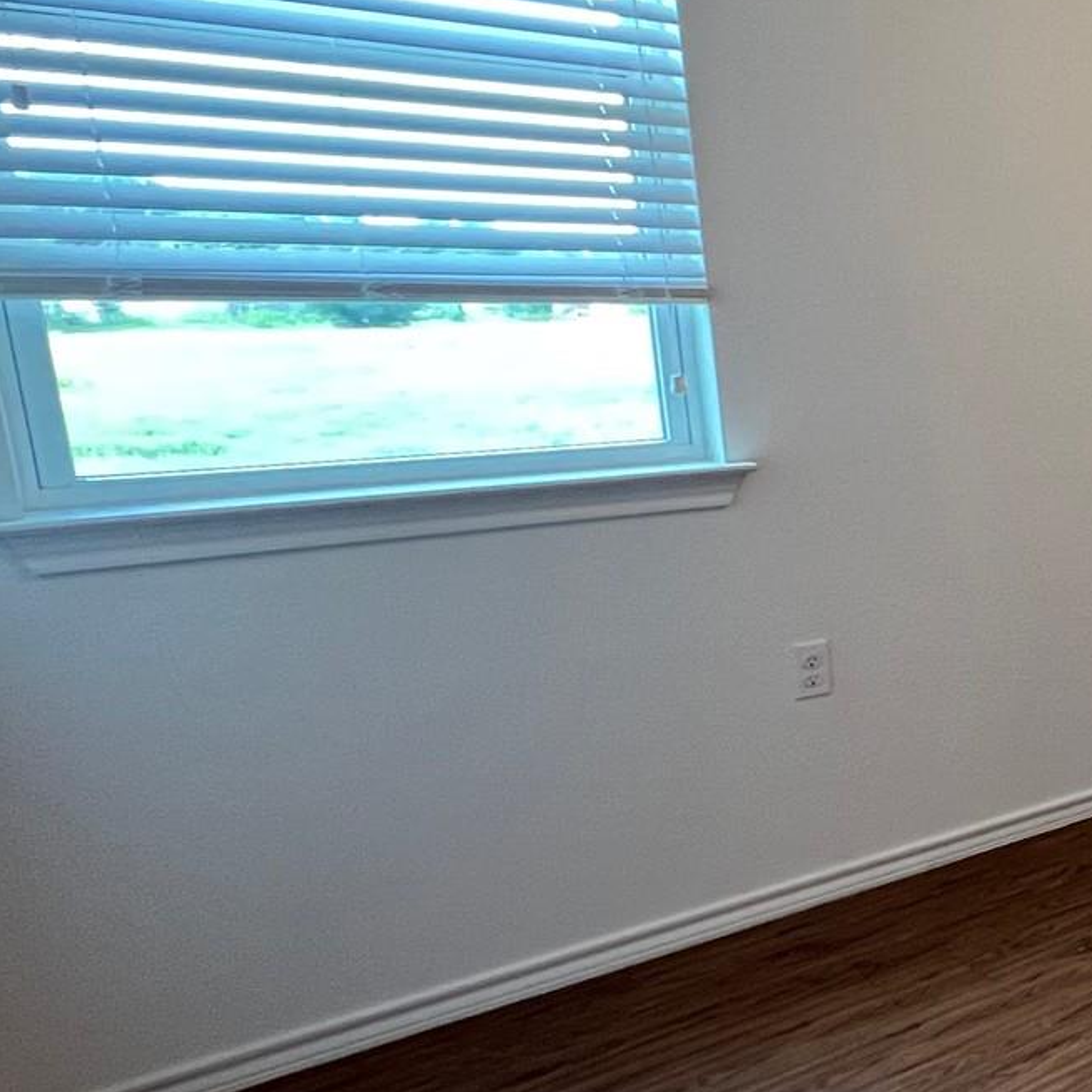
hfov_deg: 29.7
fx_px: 1285
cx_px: 1598
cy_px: 538
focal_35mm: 36
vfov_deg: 46.0
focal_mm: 1.57
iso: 160
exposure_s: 1/60
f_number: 1.8
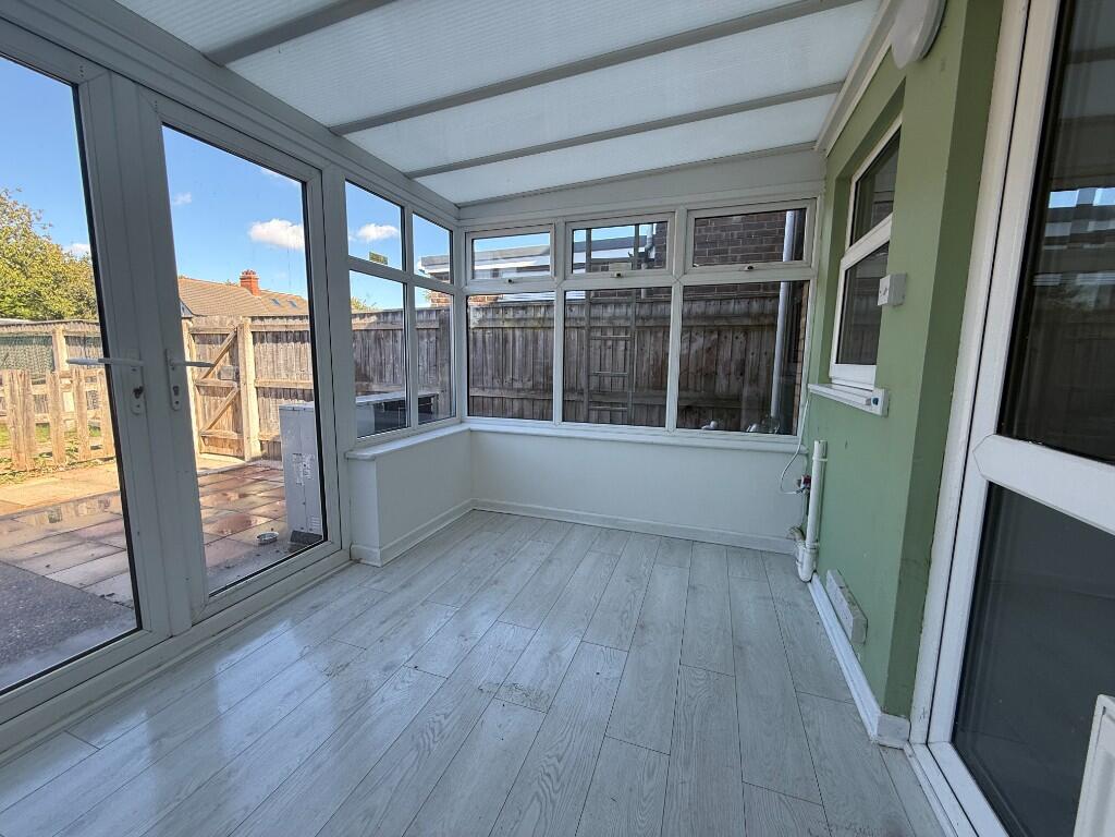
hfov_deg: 102.1
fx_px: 451
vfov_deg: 85.7
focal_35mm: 14
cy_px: 418
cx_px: 558
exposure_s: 1/294
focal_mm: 2.22
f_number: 2.2
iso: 64
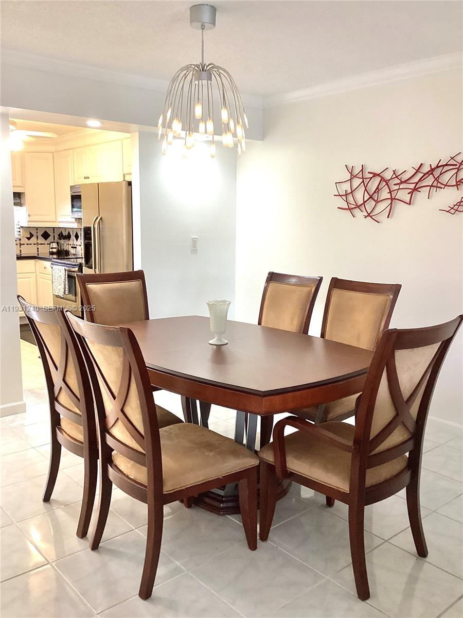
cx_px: 232
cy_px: 309
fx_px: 553
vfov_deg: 58.4
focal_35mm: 31
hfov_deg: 45.4
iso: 160
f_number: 2.4
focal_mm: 3.3
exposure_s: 1/60
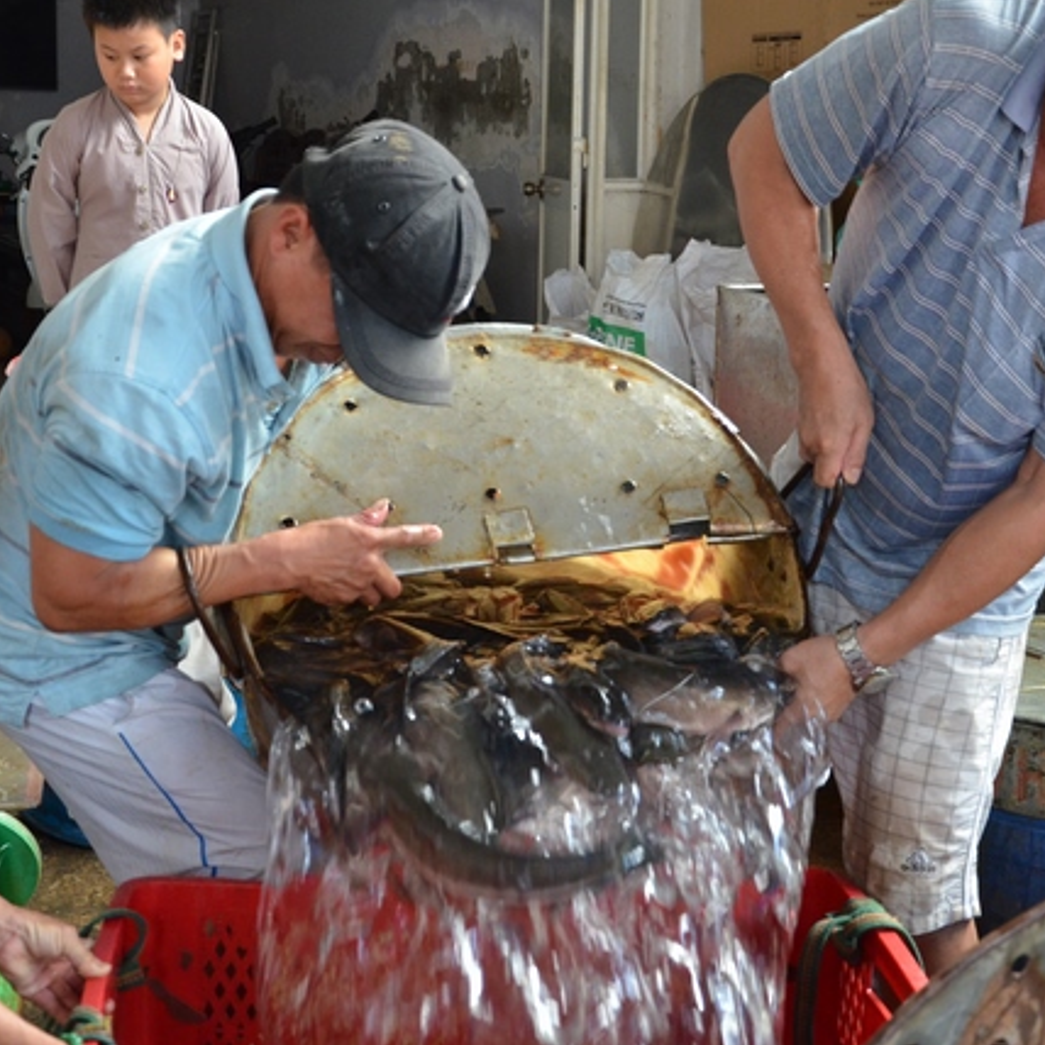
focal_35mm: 58
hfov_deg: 29.6
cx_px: 518
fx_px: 1981
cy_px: 521
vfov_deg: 29.6
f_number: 5.6
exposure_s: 1/125
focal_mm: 30
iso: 1600
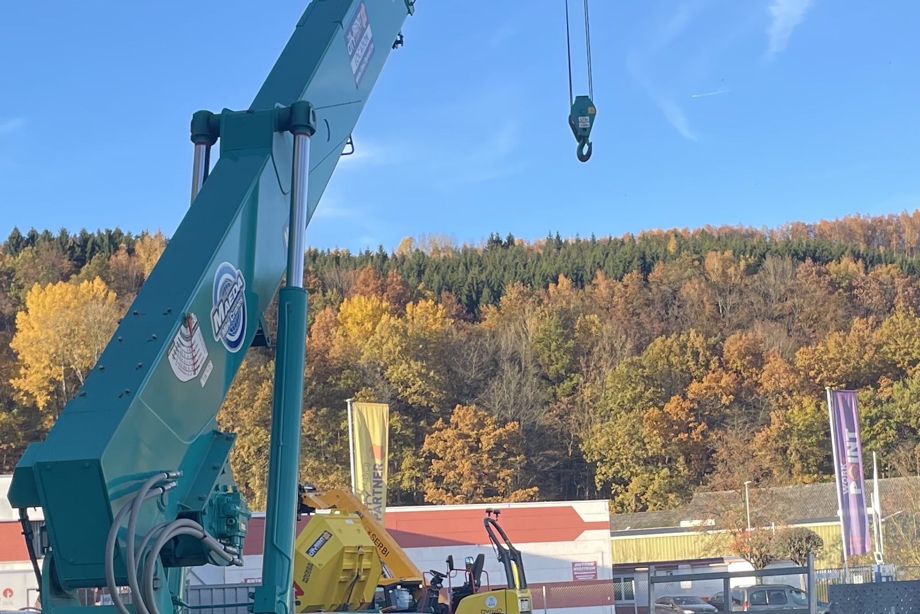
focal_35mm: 68
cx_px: 515
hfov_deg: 29.6
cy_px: 512
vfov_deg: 19.8
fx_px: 1738
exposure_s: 1/326
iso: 50
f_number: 1.6
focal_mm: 4.2
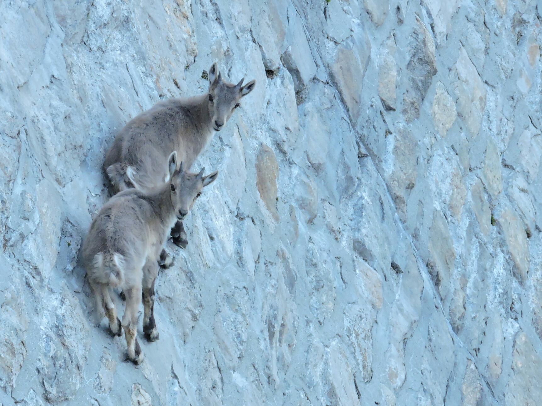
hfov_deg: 6.6
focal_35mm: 300
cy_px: 203
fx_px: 4697
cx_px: 271
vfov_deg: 5.0
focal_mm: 53.5
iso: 800
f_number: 4.8
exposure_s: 1/200
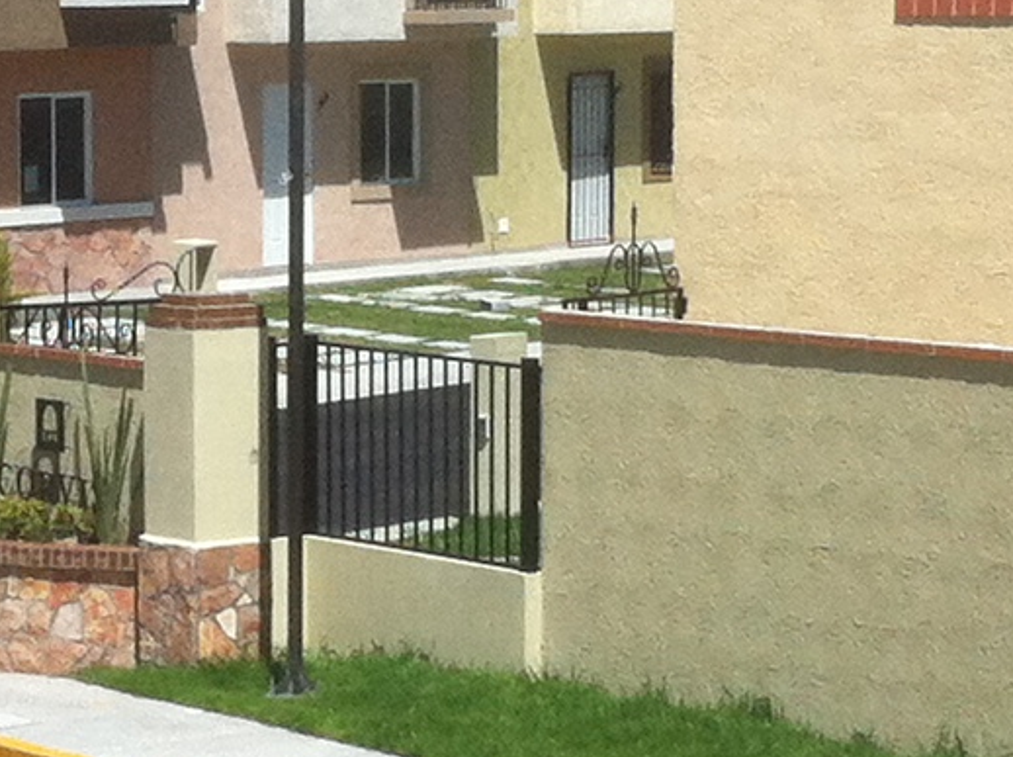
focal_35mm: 175
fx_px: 5114
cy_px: 489
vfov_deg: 8.5
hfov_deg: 11.2
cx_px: 115
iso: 80
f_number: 2.8
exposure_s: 1/2194
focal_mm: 3.85
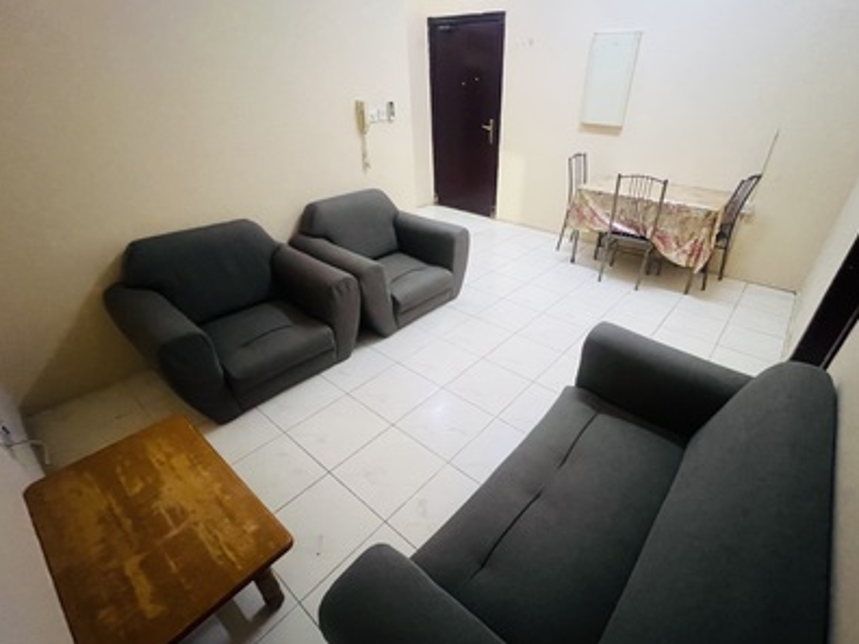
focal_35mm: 15
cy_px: 335
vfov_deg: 81.7
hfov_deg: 97.9
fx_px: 372
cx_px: 472
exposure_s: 1/50
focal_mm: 1.57
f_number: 1.8
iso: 800
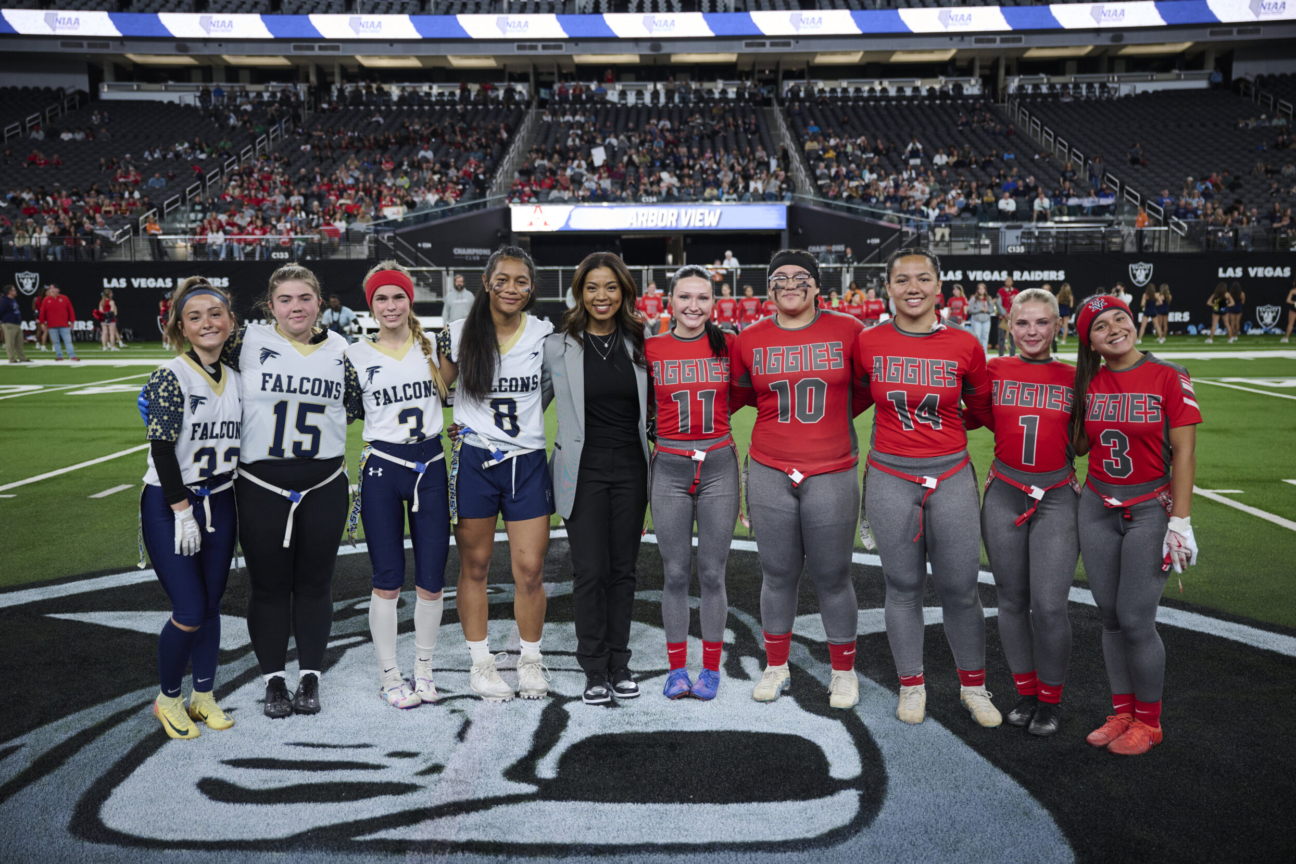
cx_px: 653
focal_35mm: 36
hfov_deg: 53.1
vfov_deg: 36.9
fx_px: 1296
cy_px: 441
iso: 1600
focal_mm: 35
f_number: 2.8
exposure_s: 1/1250
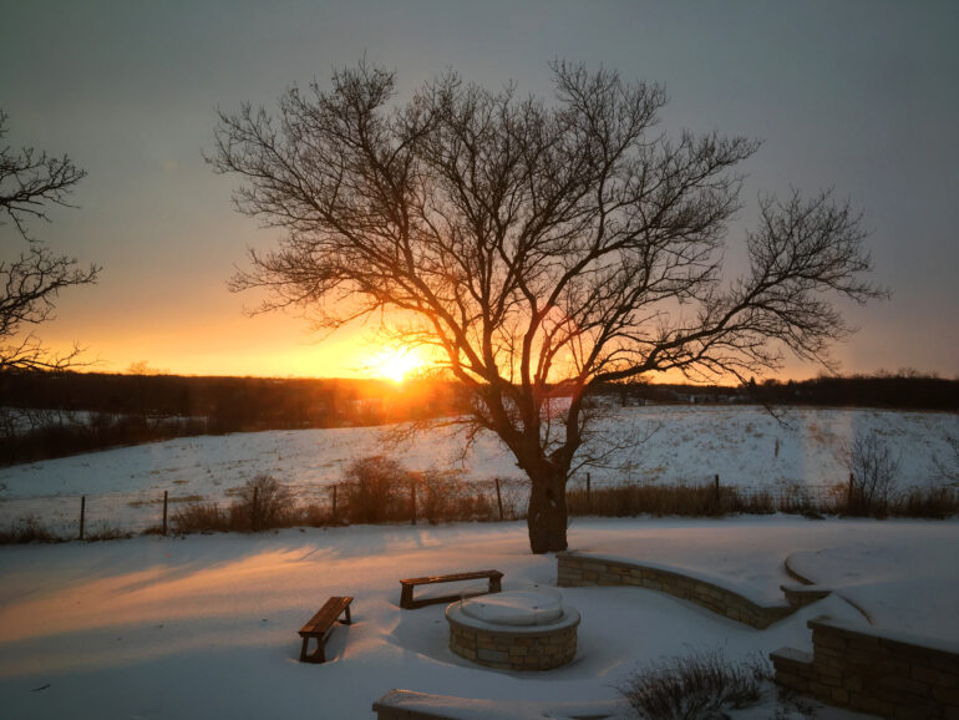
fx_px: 804
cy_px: 360
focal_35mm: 29
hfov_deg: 61.6
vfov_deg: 48.3
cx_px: 480
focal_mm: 4.15
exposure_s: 1/120
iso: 25
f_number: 2.2
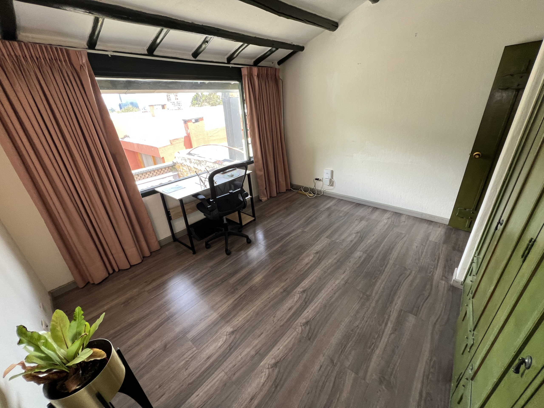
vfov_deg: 89.9
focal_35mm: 13
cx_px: 272
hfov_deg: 106.2
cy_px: 204
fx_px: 204
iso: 80
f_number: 1.8
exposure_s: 1/99
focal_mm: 1.57
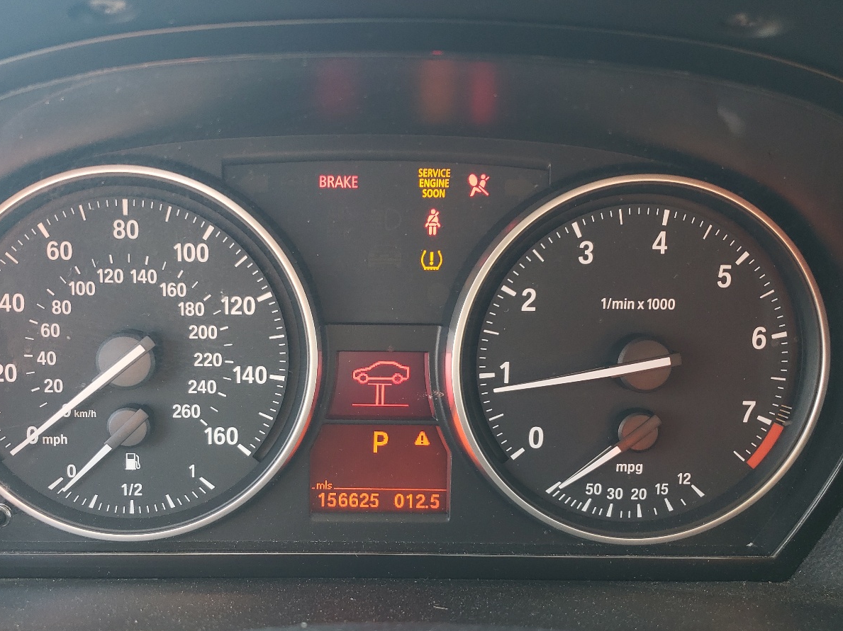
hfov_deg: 52.3
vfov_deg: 40.5
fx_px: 852
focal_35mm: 35
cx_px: 344
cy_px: 385
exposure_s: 1/60.2
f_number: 1.5
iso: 50
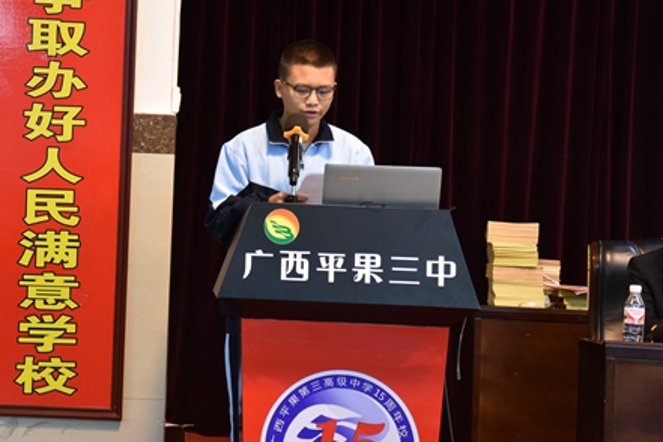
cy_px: 215
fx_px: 2449
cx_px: 192
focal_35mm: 133
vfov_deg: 10.3
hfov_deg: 15.4
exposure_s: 1/8
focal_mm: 62
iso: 400
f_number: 5.3
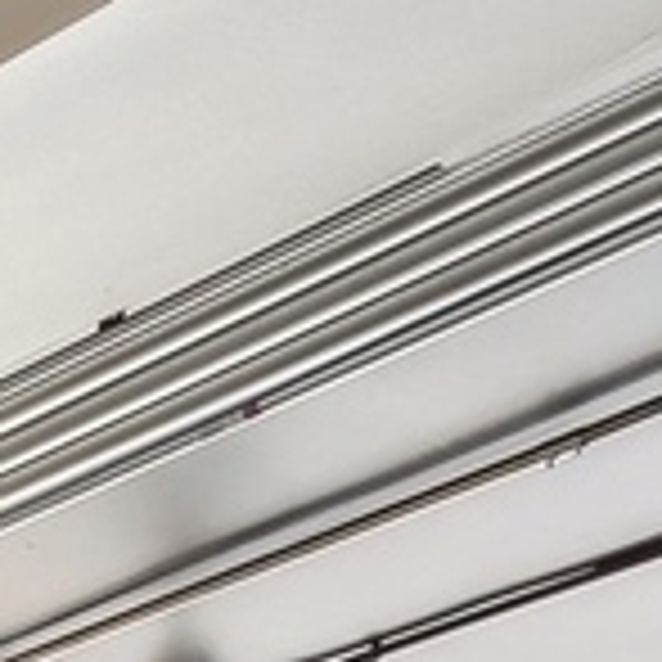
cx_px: -1612
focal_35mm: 121
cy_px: 2135
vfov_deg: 9.8
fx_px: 2618
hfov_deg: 9.4
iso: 200
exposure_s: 1/6
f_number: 8
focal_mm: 7
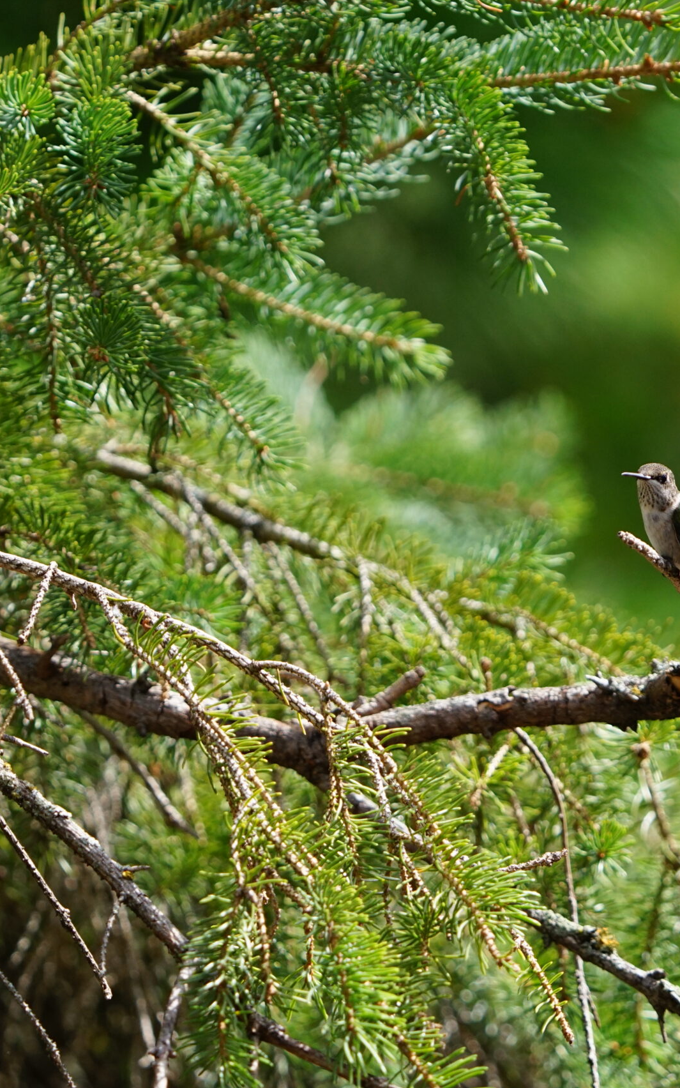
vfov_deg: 3.0
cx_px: 558
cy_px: 544
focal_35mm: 712
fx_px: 21112
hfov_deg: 1.8
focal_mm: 465
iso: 640
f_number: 9
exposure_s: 1/500
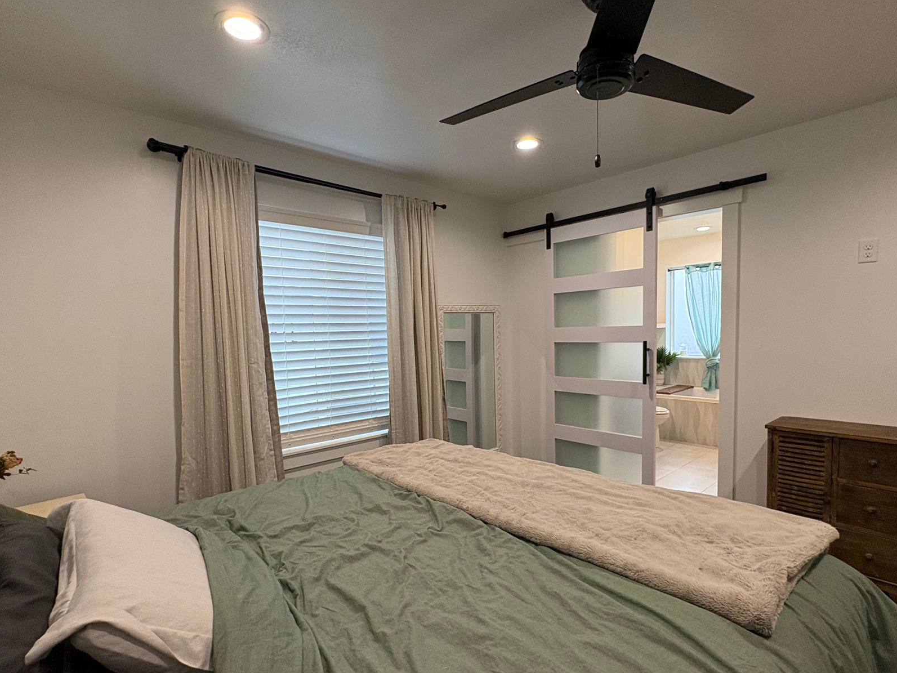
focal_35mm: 18
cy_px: 368
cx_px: 448
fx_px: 466
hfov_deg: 87.8
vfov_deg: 71.4
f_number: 2.2
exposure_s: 1/120
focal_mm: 2.22
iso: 200
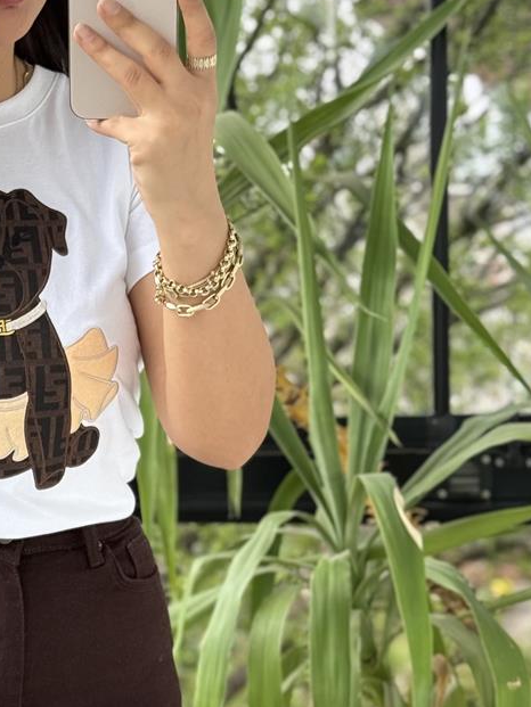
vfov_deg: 19.0
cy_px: 431
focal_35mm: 103
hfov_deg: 14.1
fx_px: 2106
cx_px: -8
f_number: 1.78
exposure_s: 1/357
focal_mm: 6.76
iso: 100
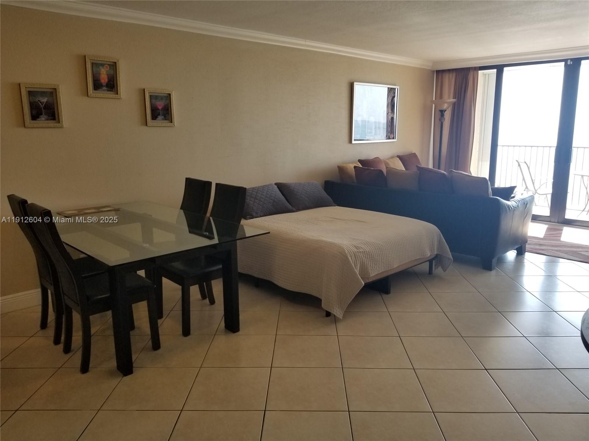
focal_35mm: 26
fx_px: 442
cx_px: 294
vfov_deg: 53.1
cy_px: 220
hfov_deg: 67.3
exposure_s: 1/120
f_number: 1.7
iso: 64
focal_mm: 4.3
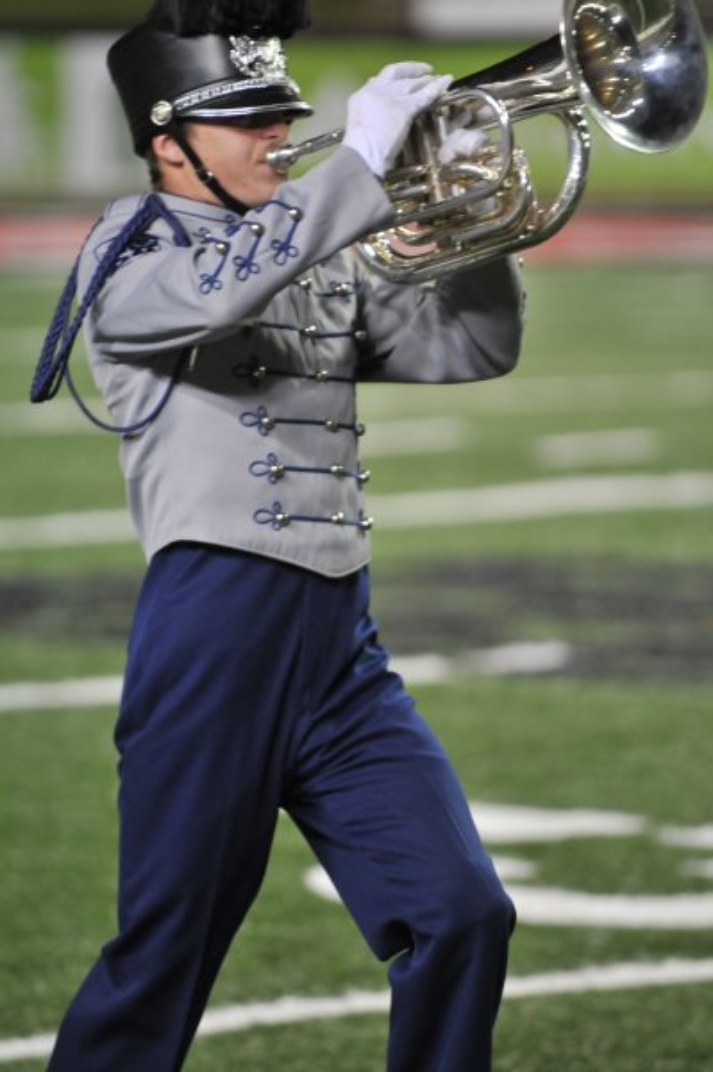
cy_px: 536
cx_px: 356
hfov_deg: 4.6
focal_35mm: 300
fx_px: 8927
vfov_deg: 6.9
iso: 800
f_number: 2.8
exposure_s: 1/200
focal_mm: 200
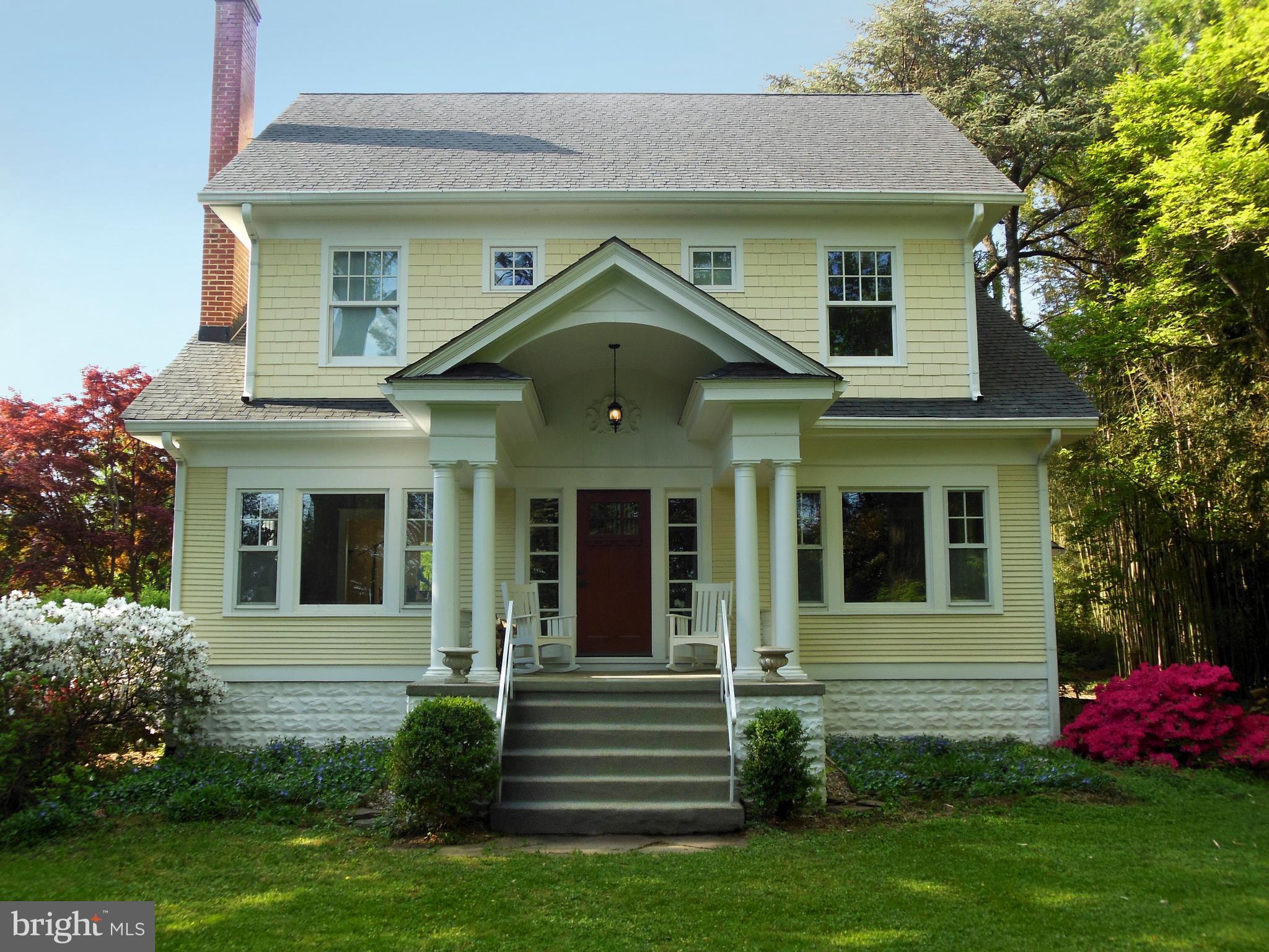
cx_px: 634
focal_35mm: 33
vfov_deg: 42.9
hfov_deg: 55.4
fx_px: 1210
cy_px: 476
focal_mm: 6
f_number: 3.5
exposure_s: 1/250
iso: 125
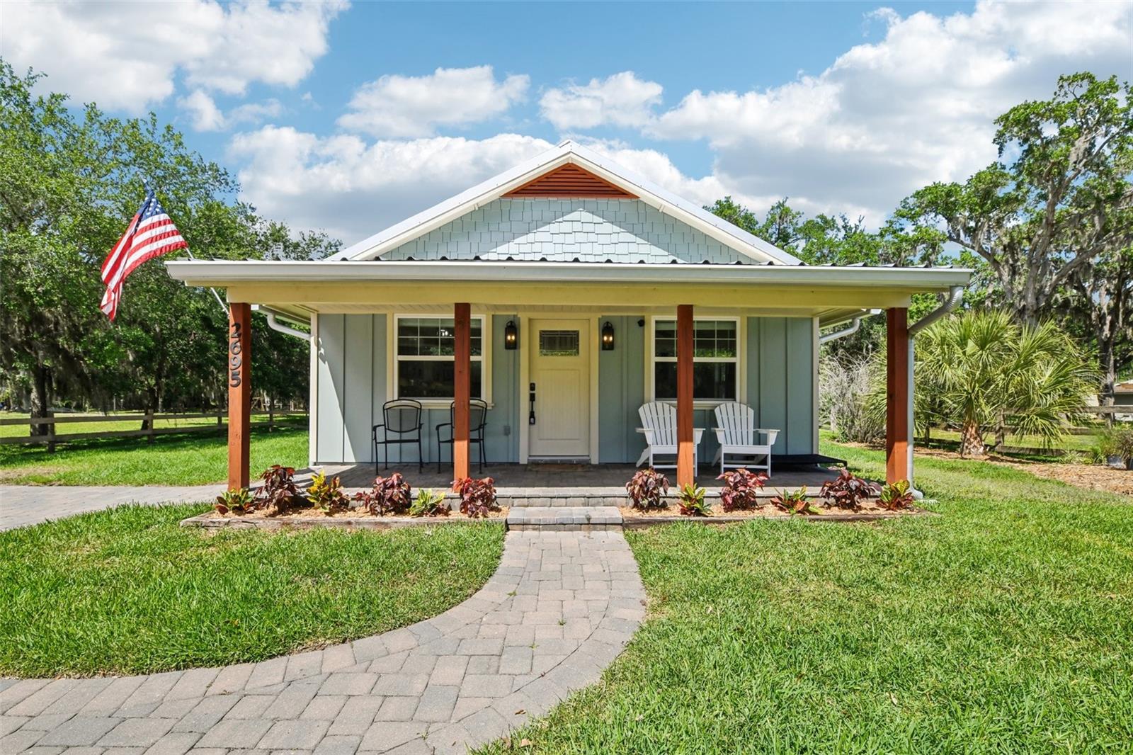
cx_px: 566
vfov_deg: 81.2
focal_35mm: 14
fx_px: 440
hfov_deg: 104.3
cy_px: 378
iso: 400
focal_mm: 14
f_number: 8
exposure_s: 1/640
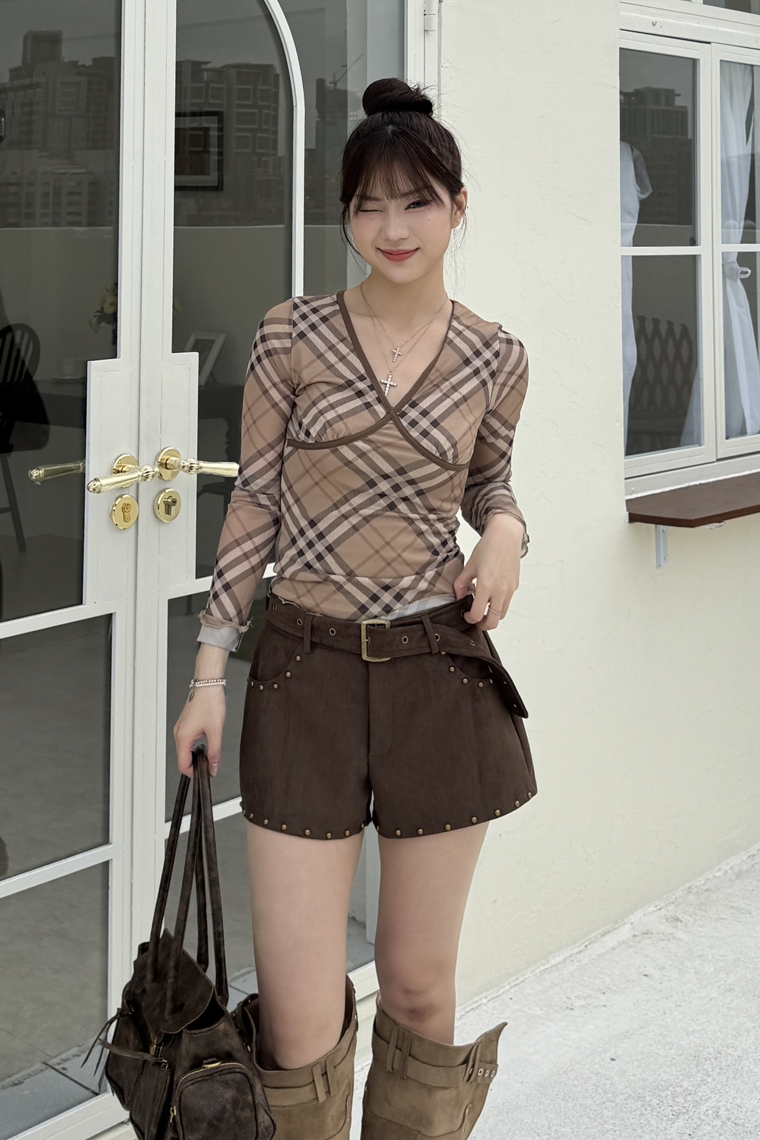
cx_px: 334
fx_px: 1045
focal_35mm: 33
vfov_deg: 56.9
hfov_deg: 39.9
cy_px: 480
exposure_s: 1/4049
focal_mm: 6.76
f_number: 1.78
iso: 80
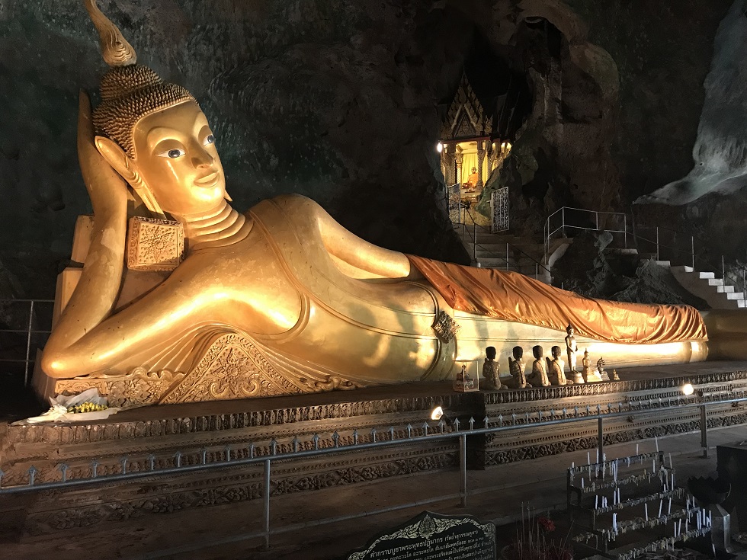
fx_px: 604
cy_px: 280
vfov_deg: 49.7
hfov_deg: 63.4
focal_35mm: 28
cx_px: 374
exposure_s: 1/8
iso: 80
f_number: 1.8
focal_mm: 3.99
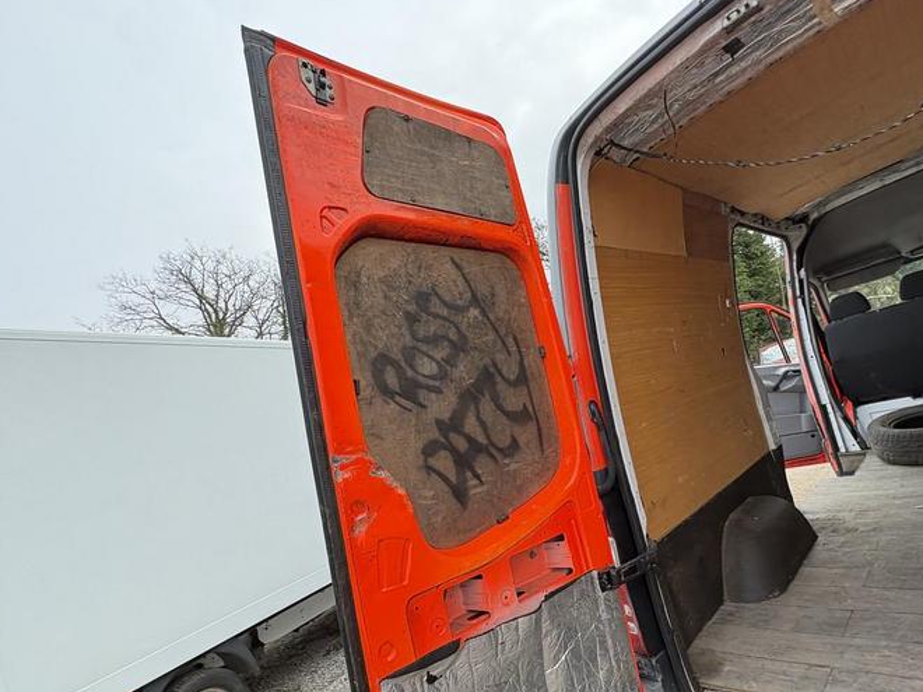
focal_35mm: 19
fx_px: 507
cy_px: 404
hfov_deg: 84.5
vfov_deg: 68.2
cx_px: 503
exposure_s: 1/325
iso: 64
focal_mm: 2.22
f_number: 2.2
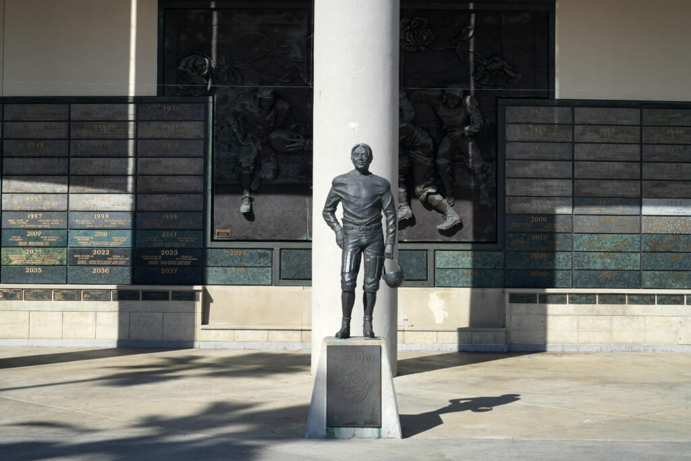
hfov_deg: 33.4
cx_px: 346
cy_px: 230
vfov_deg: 22.6
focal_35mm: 60
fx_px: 1152
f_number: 14
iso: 250
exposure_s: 1/400
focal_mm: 60
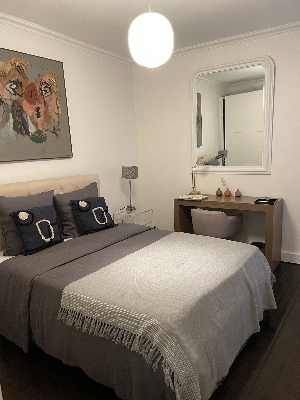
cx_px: 150
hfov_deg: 53.1
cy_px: 200
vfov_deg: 67.3
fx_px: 300
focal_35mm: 26
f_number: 1.6
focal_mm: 4.2
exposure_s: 1/50
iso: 400
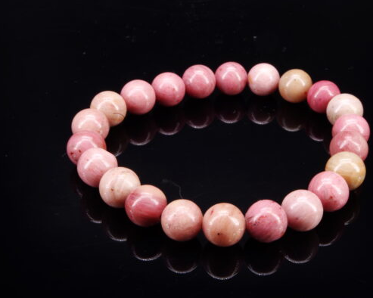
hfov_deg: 29.1
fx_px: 717
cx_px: 218
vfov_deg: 23.5
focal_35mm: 65
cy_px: 149
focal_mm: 37.5
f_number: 4.5
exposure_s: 1
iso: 100
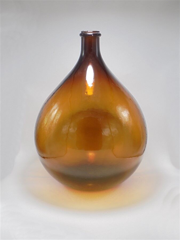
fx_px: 263
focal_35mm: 38
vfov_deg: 49.0
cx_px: 90
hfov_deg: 37.7
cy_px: 120
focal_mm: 6.9
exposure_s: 1/30
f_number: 4.2
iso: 100
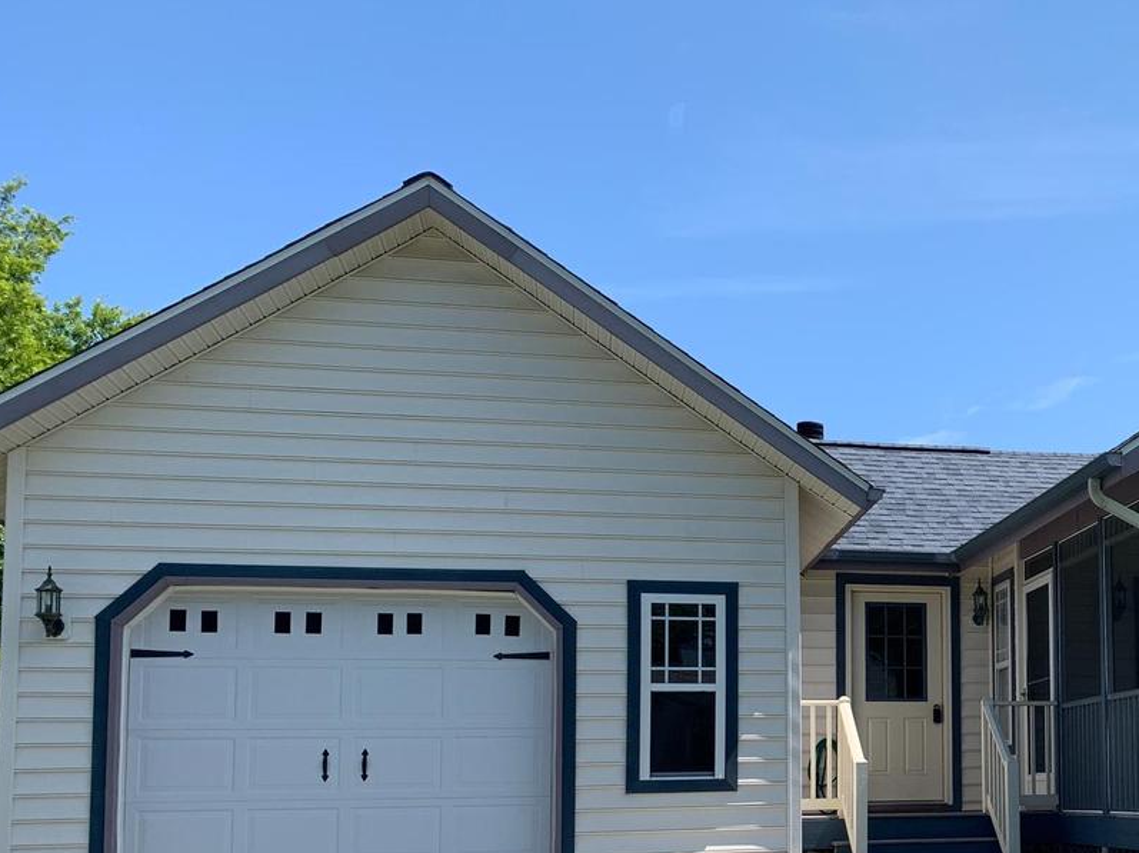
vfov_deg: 30.2
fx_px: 1546
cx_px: 1002
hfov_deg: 38.0
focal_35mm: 47
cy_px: 677
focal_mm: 4.25
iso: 25
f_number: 1.8
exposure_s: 1/1845
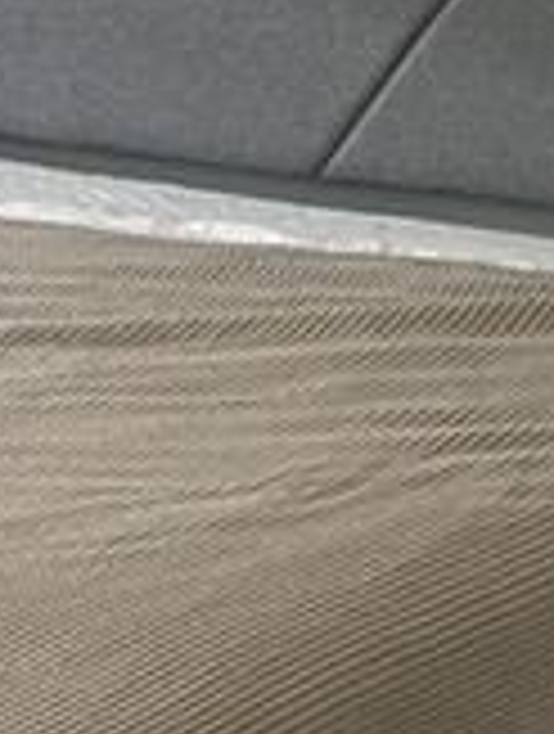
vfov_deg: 10.3
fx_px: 4060
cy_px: 518
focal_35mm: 191
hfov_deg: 7.6
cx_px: -383
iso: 100
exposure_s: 1/121
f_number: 1.5
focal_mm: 5.7
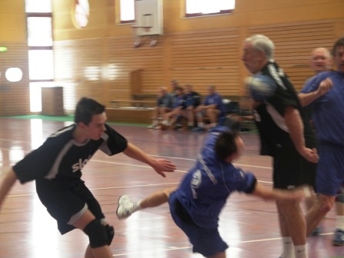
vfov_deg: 12.1
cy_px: 129
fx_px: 1212
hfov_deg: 16.1
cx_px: 172
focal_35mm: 122
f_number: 3.2
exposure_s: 1/80
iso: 160
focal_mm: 31.6
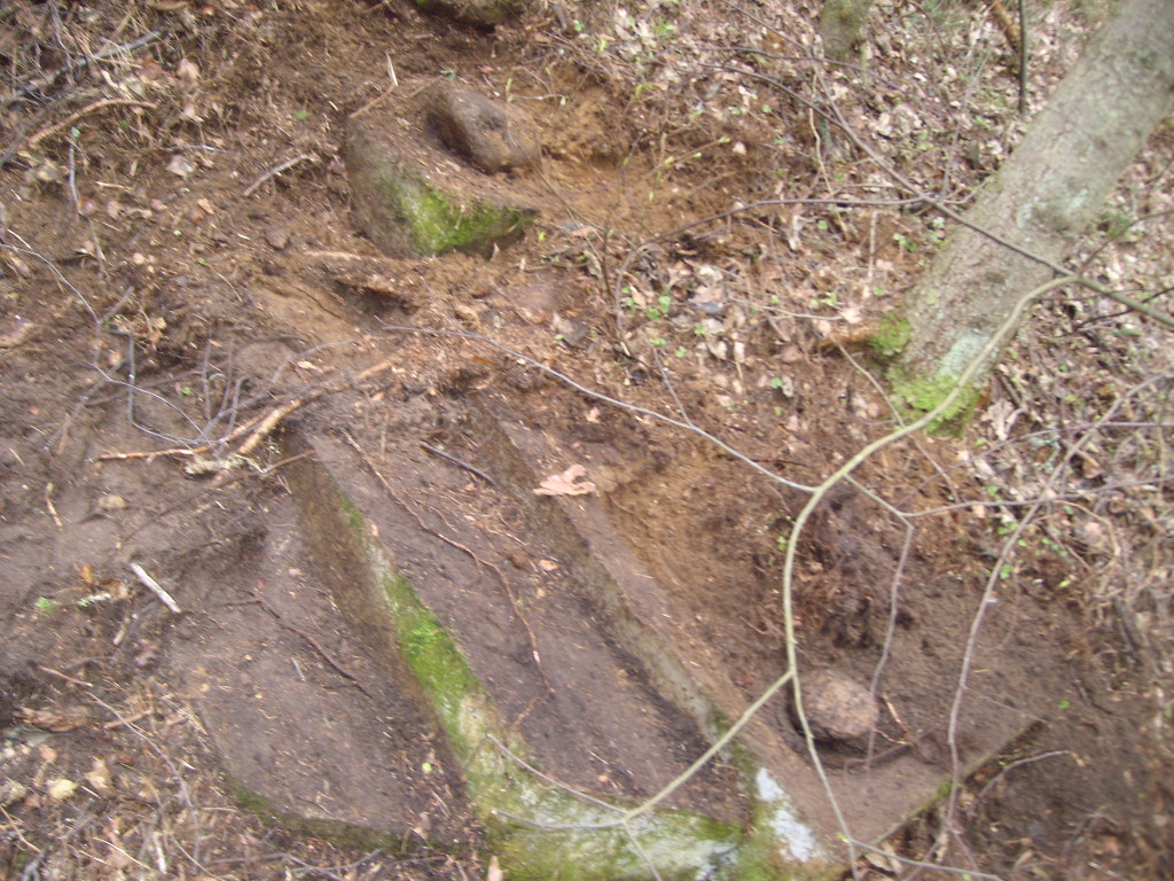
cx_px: 587
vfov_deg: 40.7
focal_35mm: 35
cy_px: 440
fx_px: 1187
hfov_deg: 52.6
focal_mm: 5.8
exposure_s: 1/30
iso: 100
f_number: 2.8
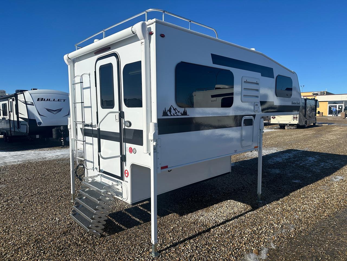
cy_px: 130
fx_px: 241
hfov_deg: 71.6
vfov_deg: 56.8
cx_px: 174
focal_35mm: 24
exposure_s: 1/9709
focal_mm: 6.86
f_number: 1.78
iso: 80
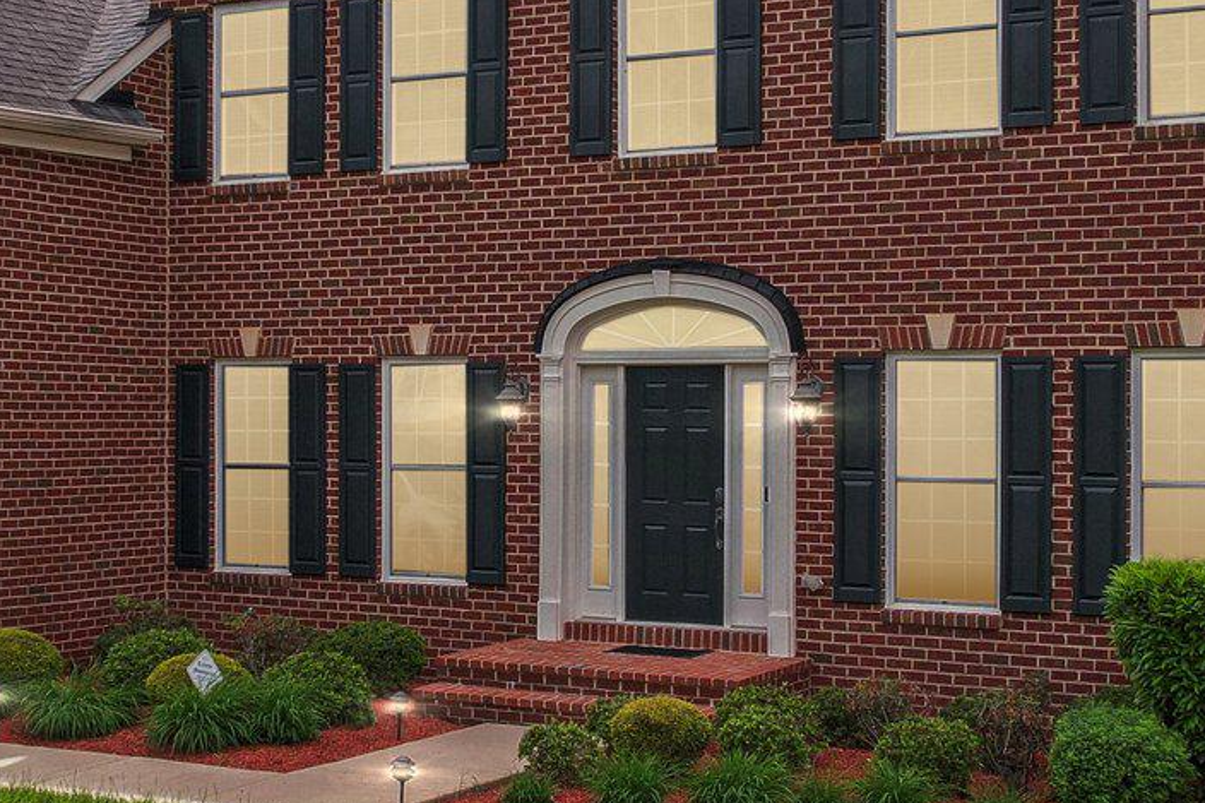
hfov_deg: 31.3
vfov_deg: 21.2
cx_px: 454
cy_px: 366
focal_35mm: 64
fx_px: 2142
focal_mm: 8.4
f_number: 2.8
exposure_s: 1/100
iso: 400
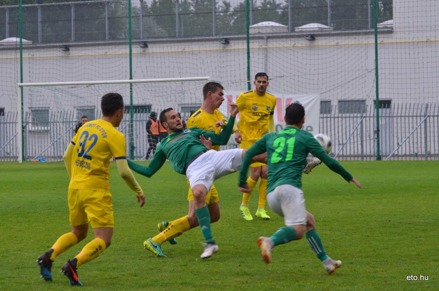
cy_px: 146
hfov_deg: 12.3
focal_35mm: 168
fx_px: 2045
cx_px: 220
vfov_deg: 8.1
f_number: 7.1
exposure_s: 1/200
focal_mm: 112
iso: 500
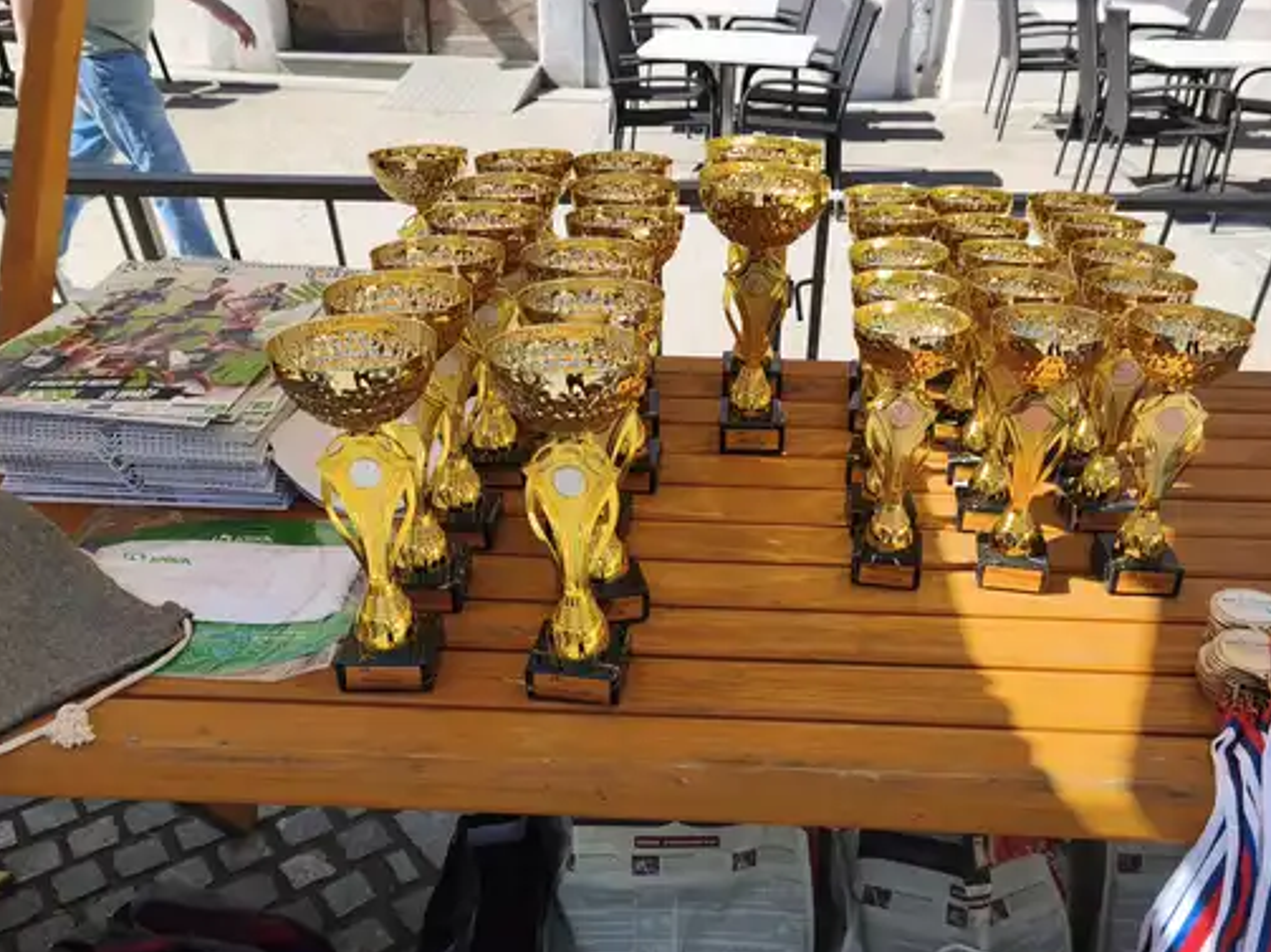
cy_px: 509
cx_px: 675
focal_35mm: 32
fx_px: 1175
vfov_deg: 44.1
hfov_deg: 56.8
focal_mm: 5.35
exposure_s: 1/1593
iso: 50
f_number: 1.7
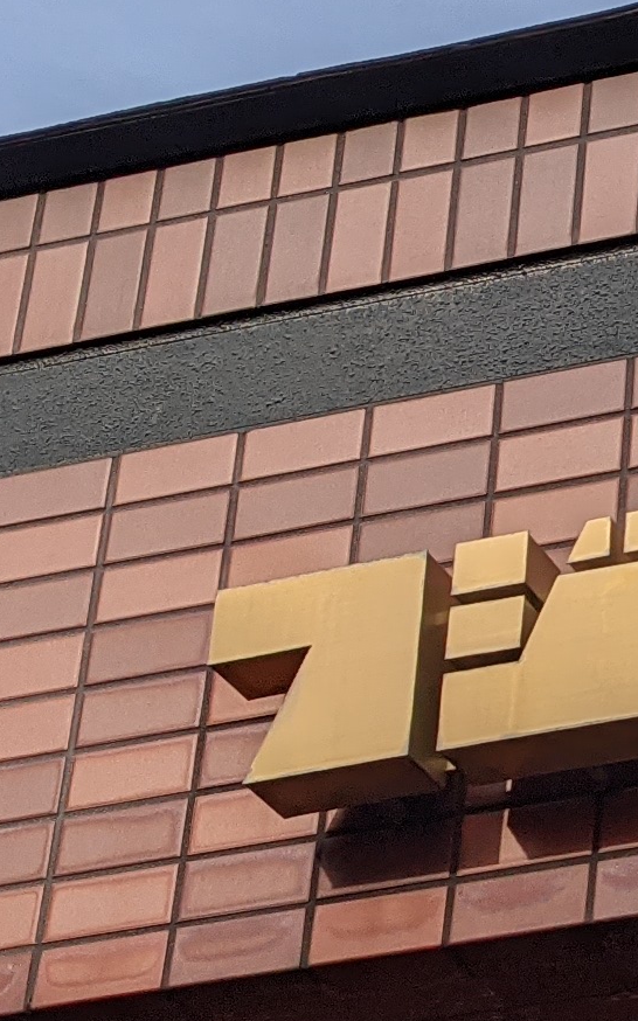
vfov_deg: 15.8
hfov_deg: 9.3
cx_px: 1247
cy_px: 669
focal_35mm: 132
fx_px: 3673
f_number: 1.73
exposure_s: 1/2924
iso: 55
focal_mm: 4.38
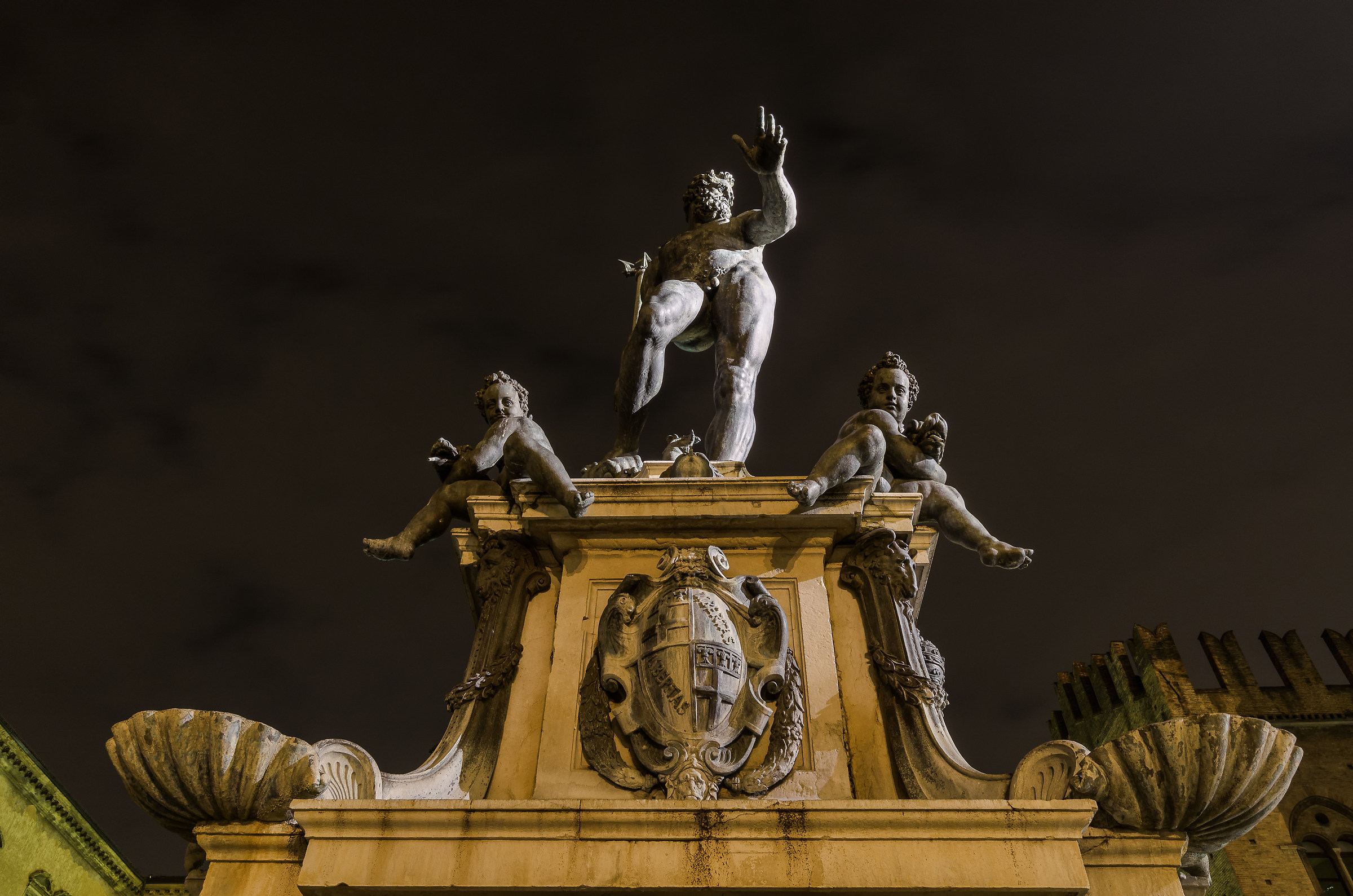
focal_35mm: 26
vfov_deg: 50.2
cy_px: 448
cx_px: 676
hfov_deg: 70.6
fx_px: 956
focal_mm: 17
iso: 100
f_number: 10
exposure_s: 20
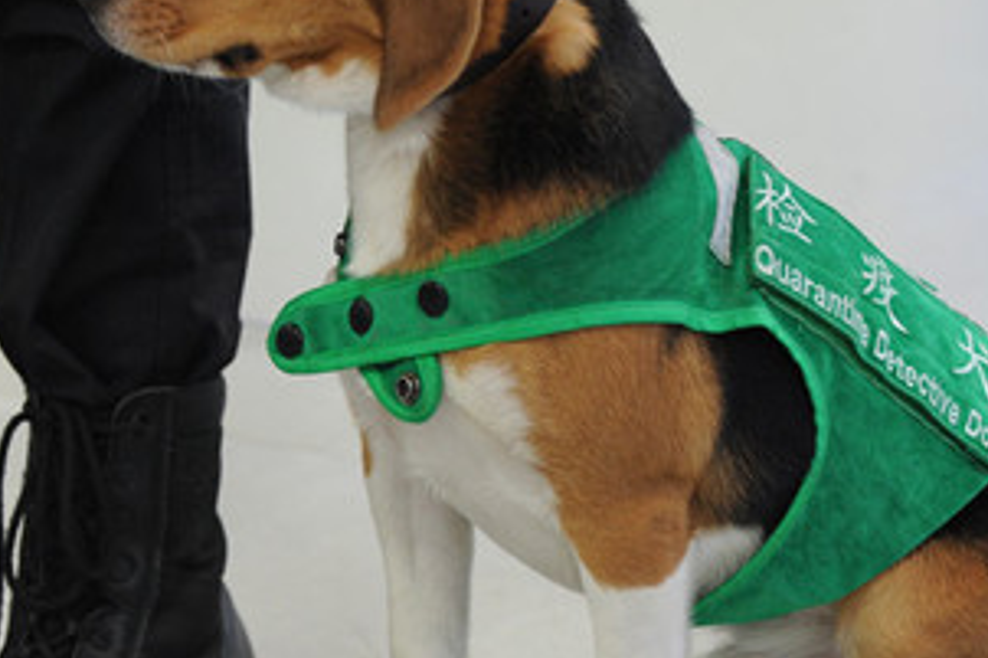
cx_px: 435
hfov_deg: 14.8
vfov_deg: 9.9
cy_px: 319
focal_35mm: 139
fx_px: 3813
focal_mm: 70
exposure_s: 1/40
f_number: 4
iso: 1600
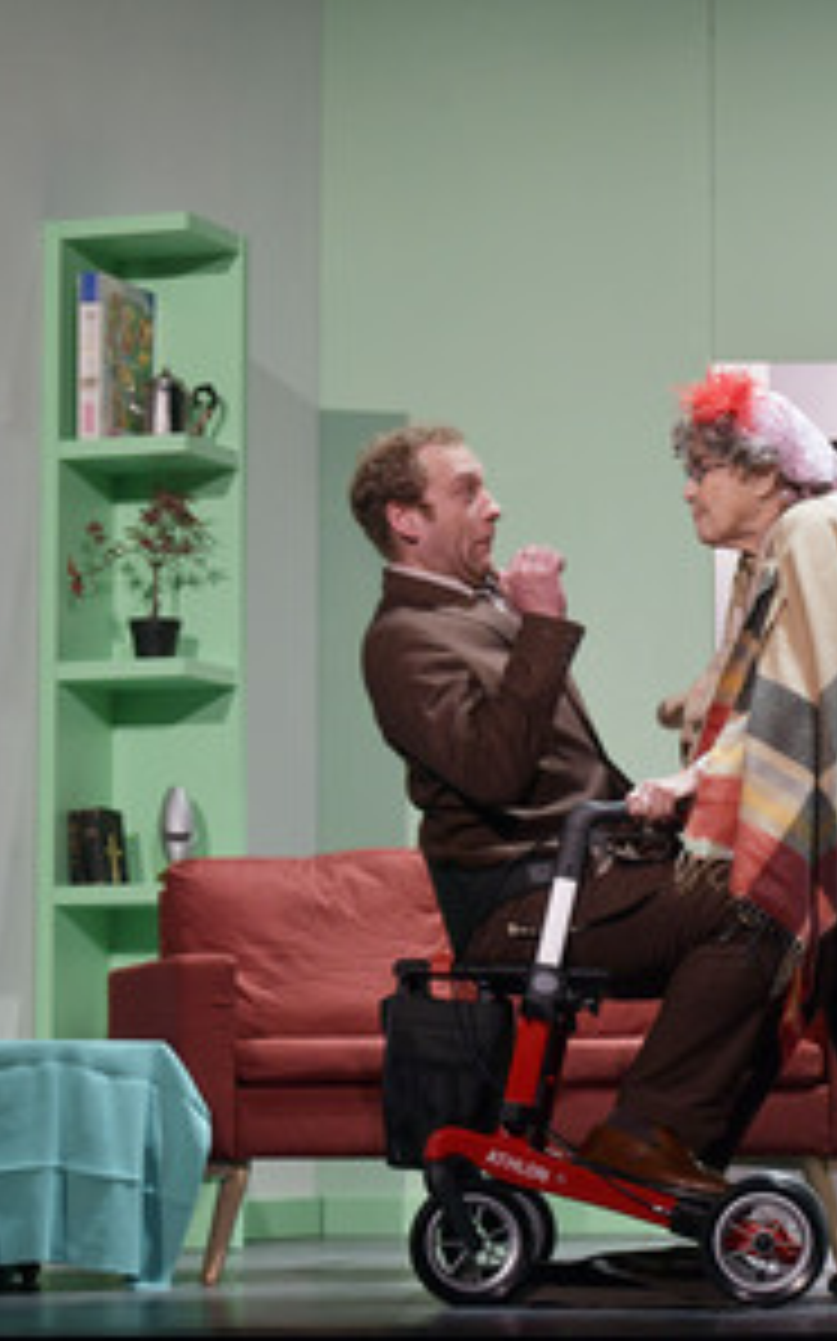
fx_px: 3946
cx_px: 650
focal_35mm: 108
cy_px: 670
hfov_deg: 12.1
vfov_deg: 19.3
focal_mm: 70
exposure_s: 1/160
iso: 900
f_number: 5.6
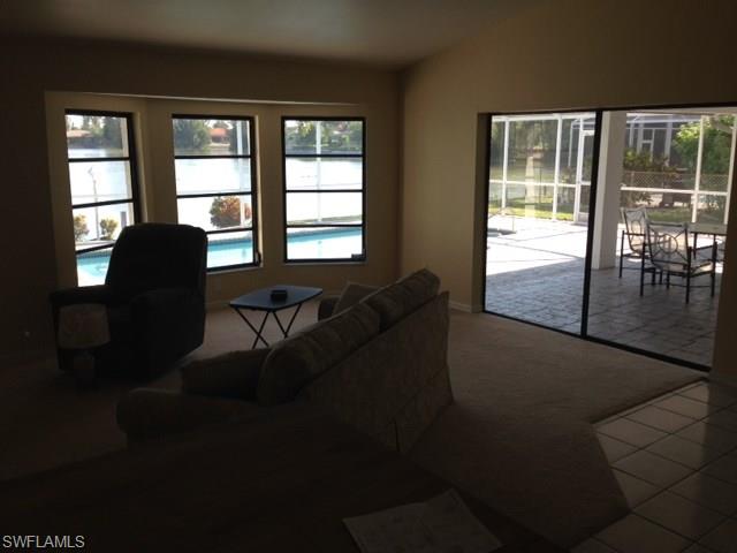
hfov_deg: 55.4
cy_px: 276
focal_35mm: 33
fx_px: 703
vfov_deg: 42.9
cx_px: 368
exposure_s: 1/131
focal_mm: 4.12
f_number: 2.4
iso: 50
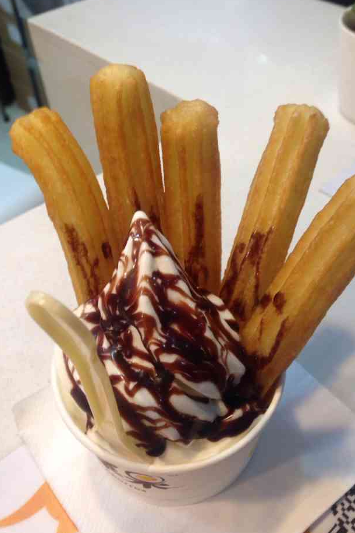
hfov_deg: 37.8
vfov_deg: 54.4
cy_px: 263
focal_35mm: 35
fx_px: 518
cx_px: 201
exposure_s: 1/20
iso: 64
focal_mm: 4.12
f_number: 2.4
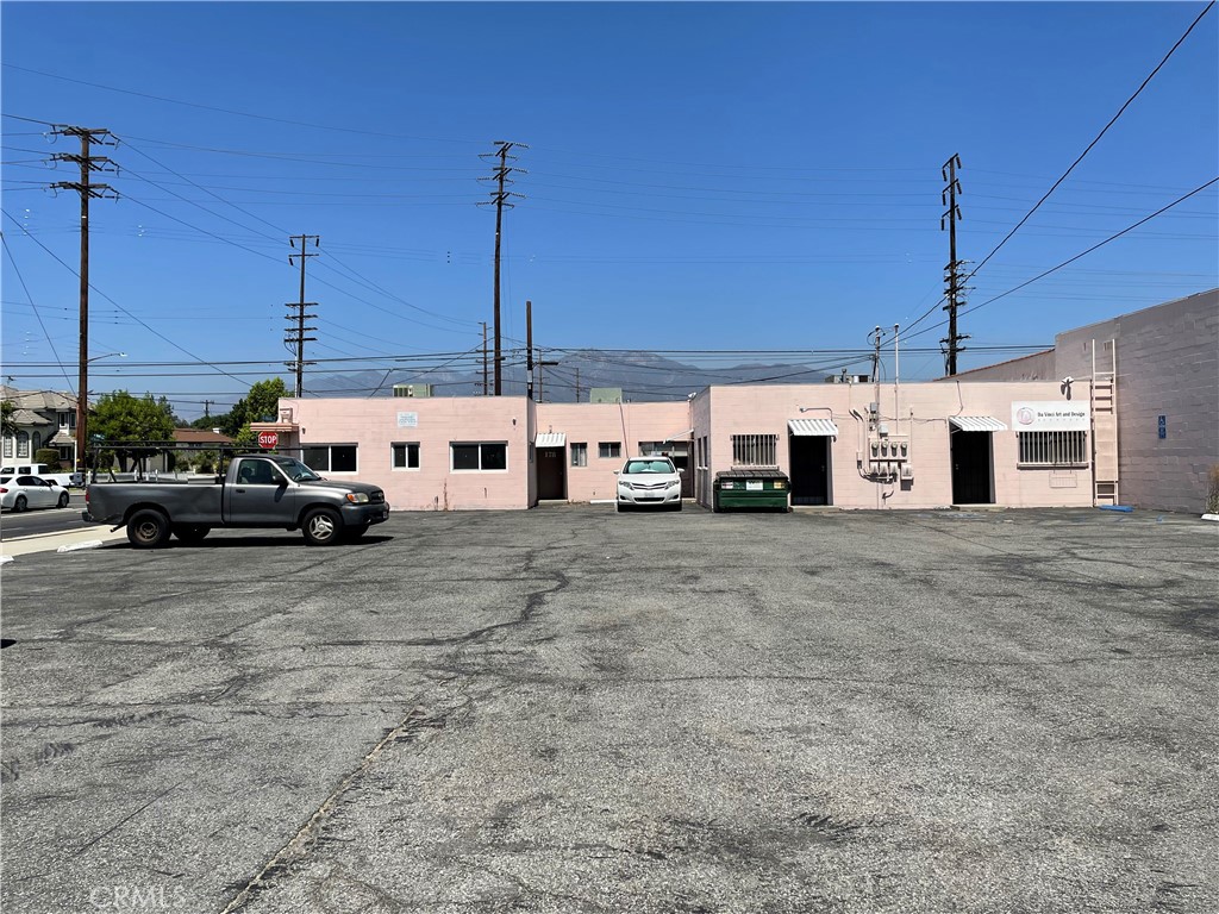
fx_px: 916
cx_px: 610
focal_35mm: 26
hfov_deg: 67.3
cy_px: 457
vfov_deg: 53.1
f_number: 1.6
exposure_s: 1/5556
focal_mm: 4.2
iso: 32
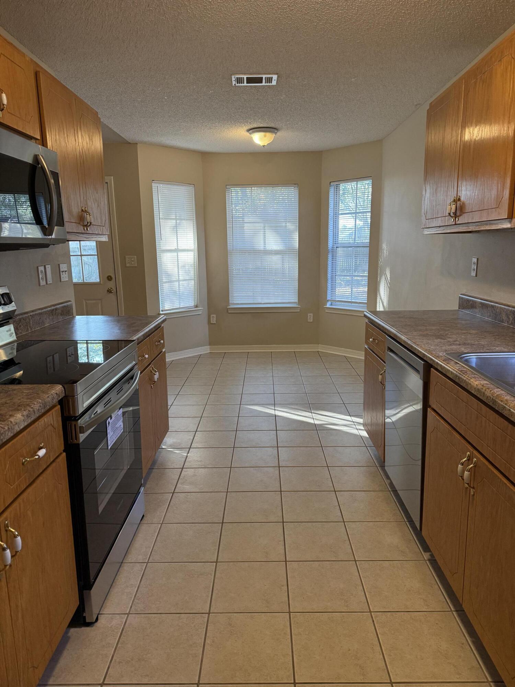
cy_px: 344
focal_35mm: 24
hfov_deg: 56.8
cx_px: 258
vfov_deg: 71.6
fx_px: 476
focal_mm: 6.76
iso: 320
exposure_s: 1/120
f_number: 1.78
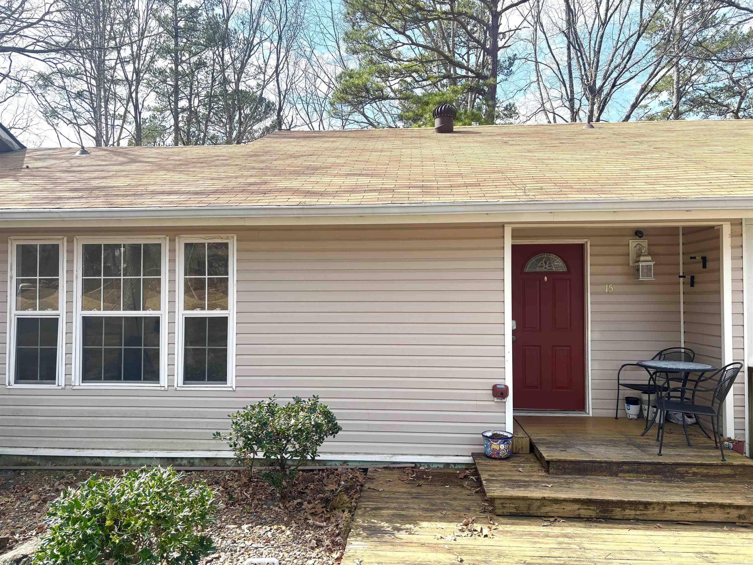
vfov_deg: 53.1
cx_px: 376
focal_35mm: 26
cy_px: 282
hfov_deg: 67.3
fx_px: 566
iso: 50
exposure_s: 1/1543
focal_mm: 5.96
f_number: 1.6
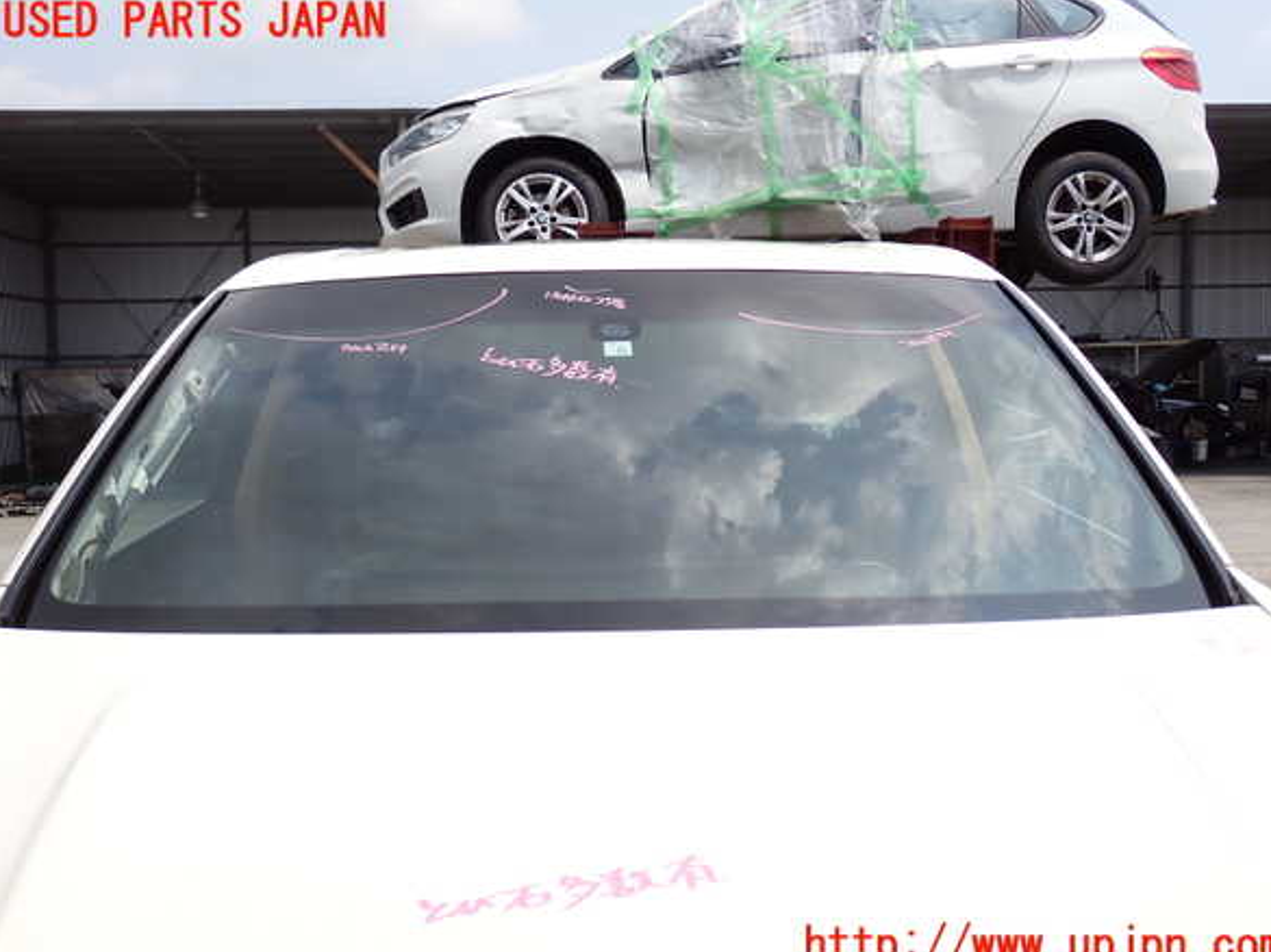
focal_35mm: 39
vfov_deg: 36.8
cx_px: 643
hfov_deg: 47.9
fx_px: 1431
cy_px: 485
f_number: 3.5
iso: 100
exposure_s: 1/800
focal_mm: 6.83
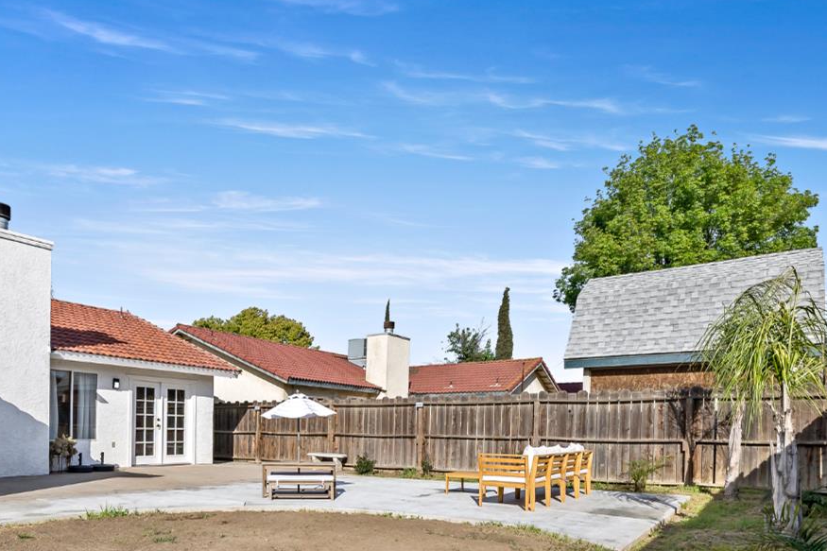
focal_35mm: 24
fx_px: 551
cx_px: 291
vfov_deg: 50.7
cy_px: 419
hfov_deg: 72.0
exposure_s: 1/200
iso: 80
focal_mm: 14
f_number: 10
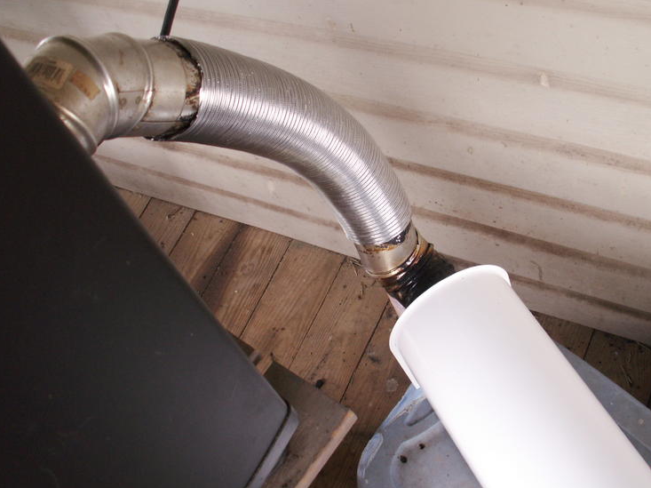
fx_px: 808
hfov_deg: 43.6
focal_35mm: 43
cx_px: 391
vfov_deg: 33.5
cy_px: 221
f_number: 2.8
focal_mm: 5.86
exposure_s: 1/40
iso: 80
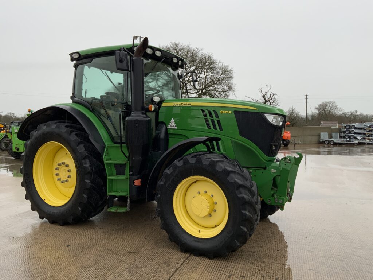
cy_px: 140
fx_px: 312
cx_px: 186
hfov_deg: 61.7
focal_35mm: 29
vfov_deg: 48.2
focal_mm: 3
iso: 20
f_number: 1.8
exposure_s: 1/122
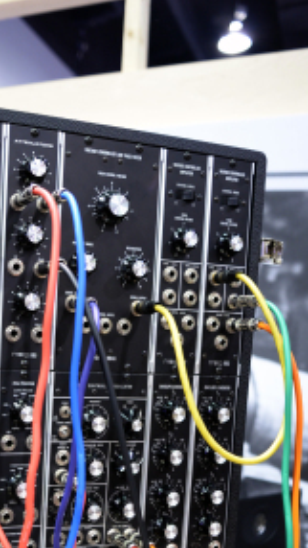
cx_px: 30
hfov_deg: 26.2
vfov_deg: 44.7
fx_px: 638
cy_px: 416
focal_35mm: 44
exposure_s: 1/30
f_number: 2.8
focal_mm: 24
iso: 800
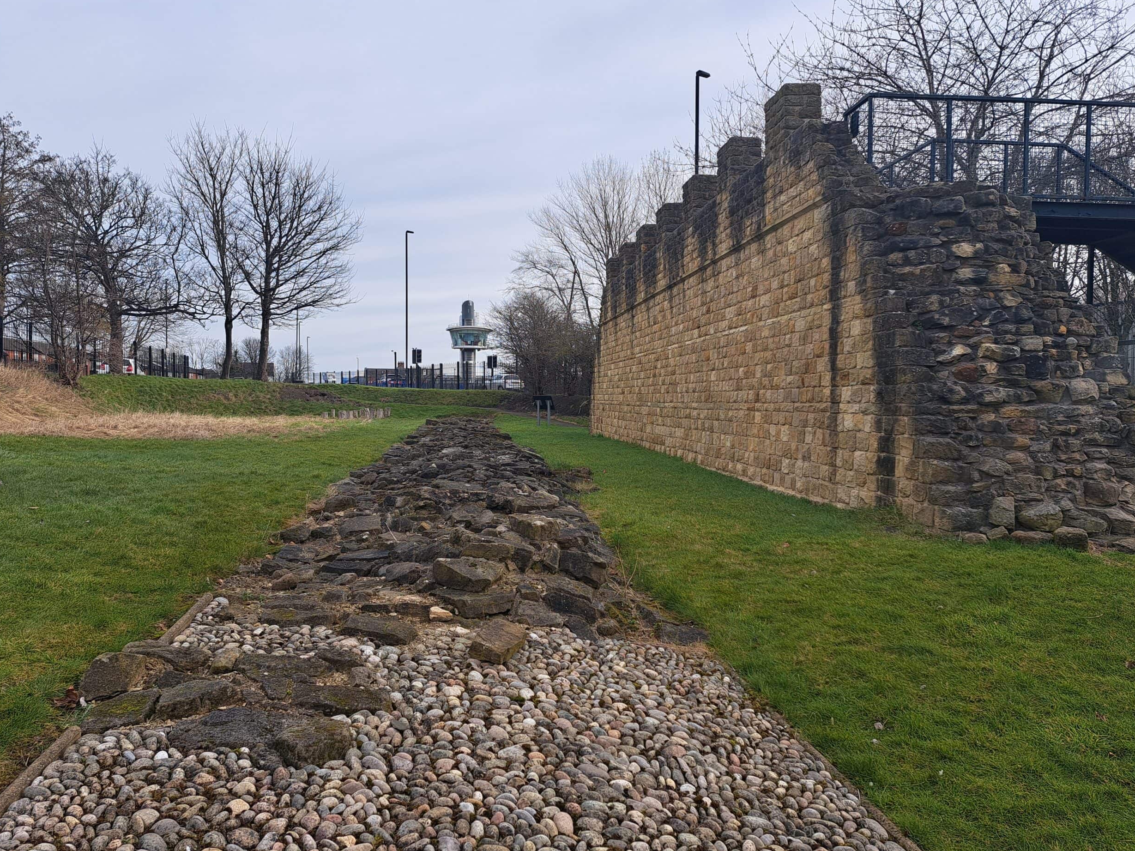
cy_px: 416
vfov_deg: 54.9
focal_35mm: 25
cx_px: 570
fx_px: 820
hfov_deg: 69.4
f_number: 1.8
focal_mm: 5.23
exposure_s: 1/913
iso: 50
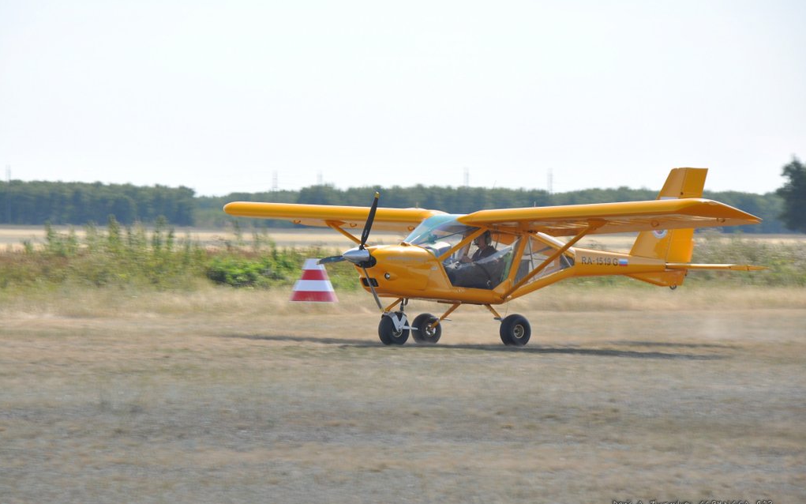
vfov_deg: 6.9
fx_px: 4207
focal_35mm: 192
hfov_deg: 10.9
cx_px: 403
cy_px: 253
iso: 200
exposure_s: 1/100
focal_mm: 125
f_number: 8
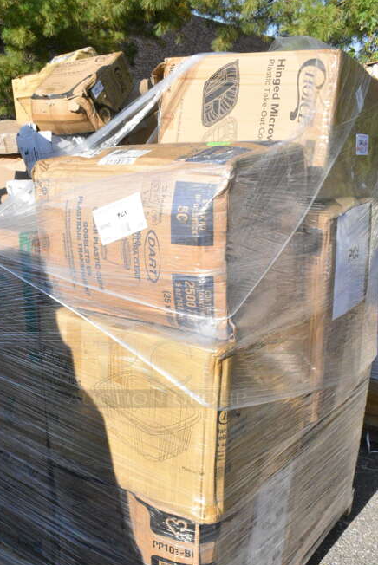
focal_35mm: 42
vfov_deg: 45.8
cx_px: 158
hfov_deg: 31.9
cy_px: 363
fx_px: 660
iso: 6400
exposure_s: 1/1600
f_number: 20
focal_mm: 20
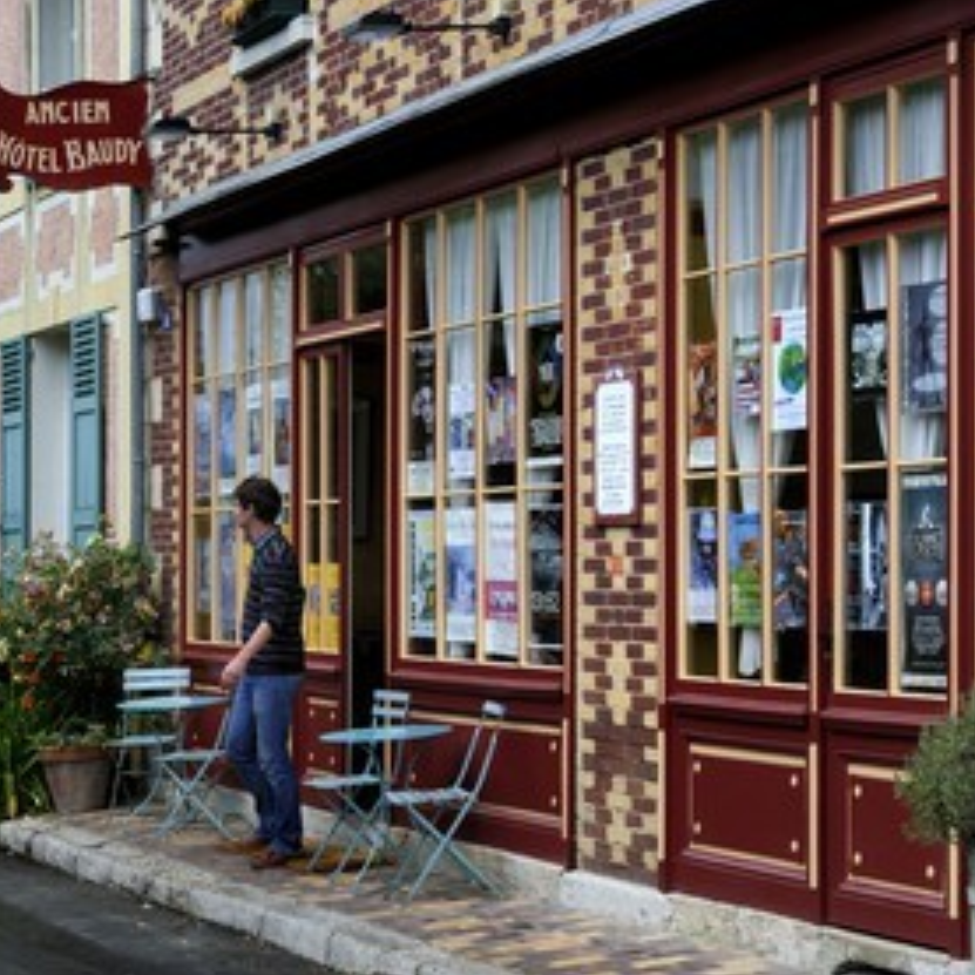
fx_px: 2709
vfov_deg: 20.4
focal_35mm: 85
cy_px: 486
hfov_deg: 20.4
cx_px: 475
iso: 200
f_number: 14
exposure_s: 1/160
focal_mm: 66
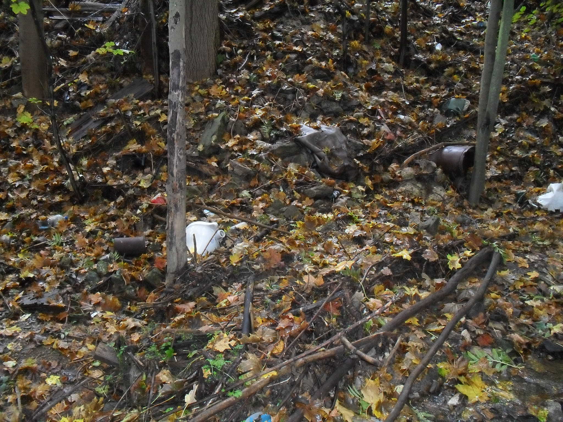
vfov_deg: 40.7
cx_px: 282
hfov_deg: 52.6
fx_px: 569
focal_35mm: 35
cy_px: 211
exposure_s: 1/45
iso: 320
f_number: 3.2
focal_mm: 6.3
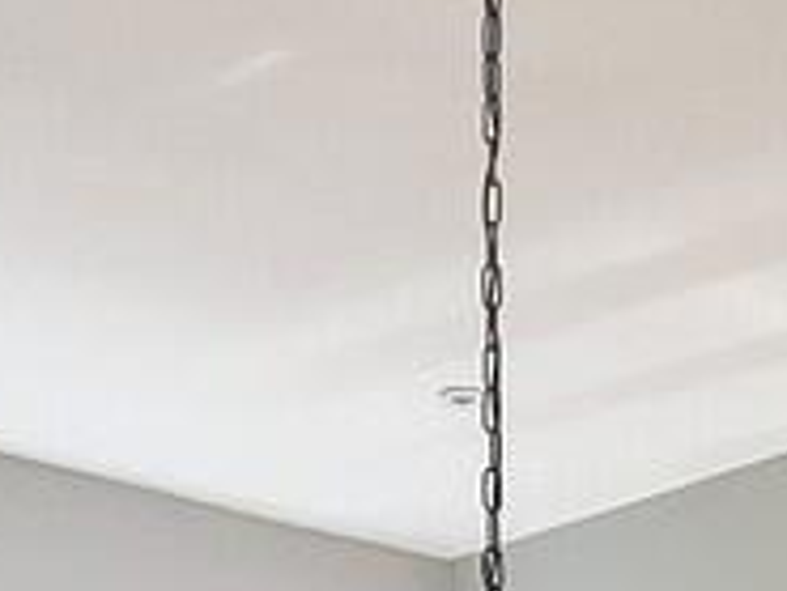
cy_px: 1276
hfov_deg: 26.8
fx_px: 1638
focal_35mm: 72
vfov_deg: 15.2
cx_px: 549
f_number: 2.2
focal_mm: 1.7
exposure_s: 1/125
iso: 50
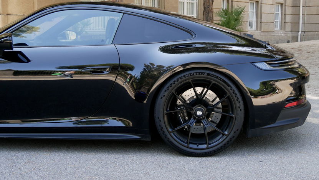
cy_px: 63
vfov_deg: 23.4
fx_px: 432
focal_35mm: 51
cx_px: 184
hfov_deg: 40.5
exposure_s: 1/125
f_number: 3.8
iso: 200
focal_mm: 19
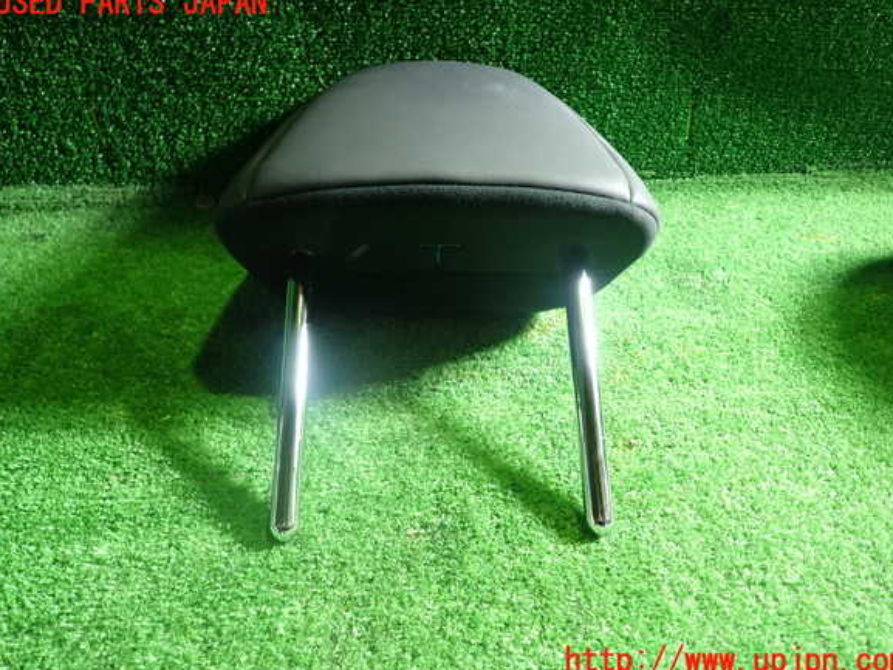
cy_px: 333
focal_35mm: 26
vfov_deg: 53.1
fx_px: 671
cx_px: 450
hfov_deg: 67.3
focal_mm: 4.5
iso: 250
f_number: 2
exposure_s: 1/30
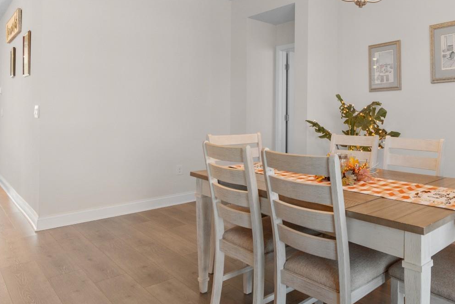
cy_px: 112
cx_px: 360
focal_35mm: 26
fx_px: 329
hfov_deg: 63.8
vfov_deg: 49.1
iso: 100
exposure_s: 1/20
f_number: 4.8
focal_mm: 11
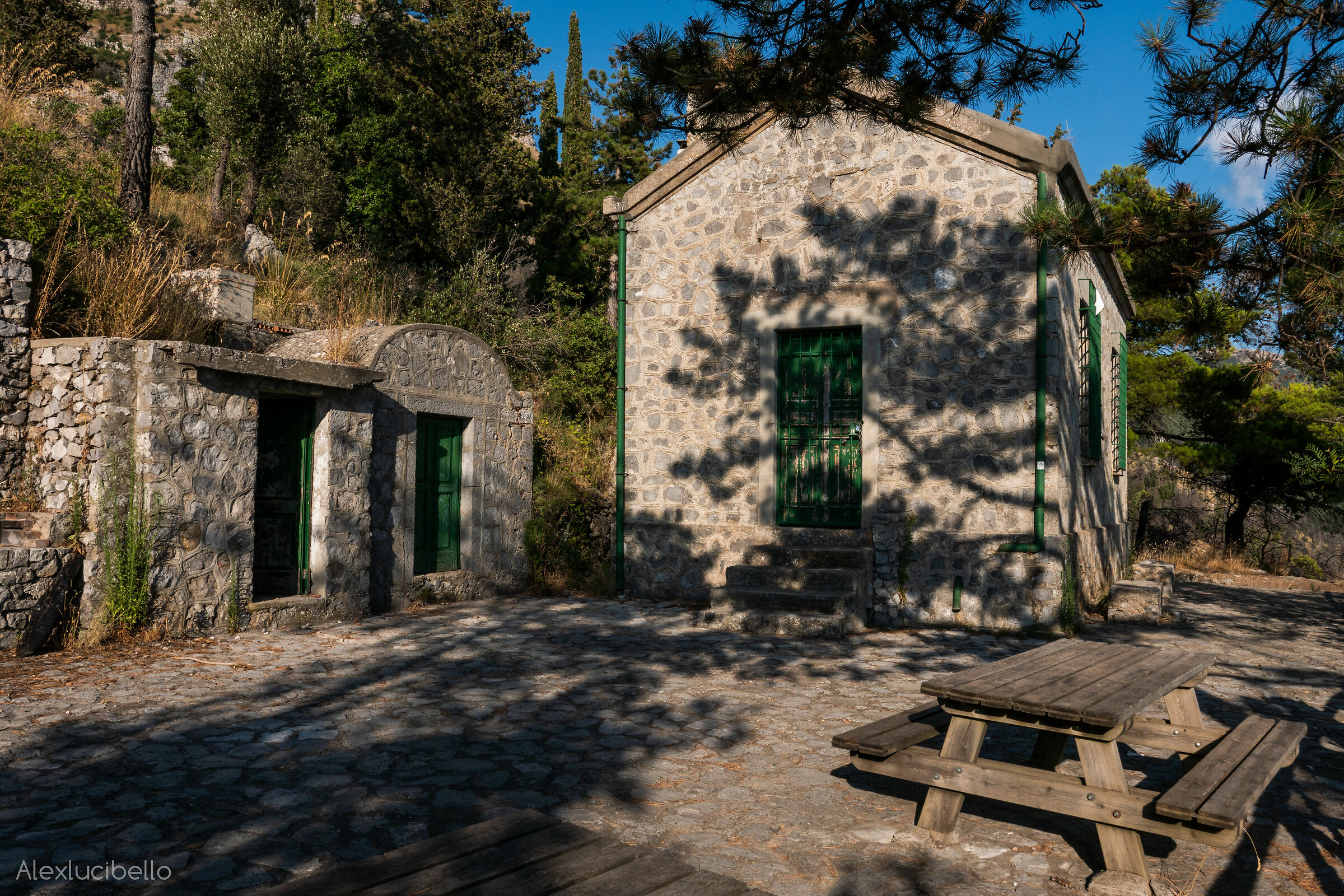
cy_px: 448
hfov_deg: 67.4
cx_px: 672
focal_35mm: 27
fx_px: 1008
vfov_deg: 47.9
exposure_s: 1/160
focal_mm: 18
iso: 100
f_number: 16
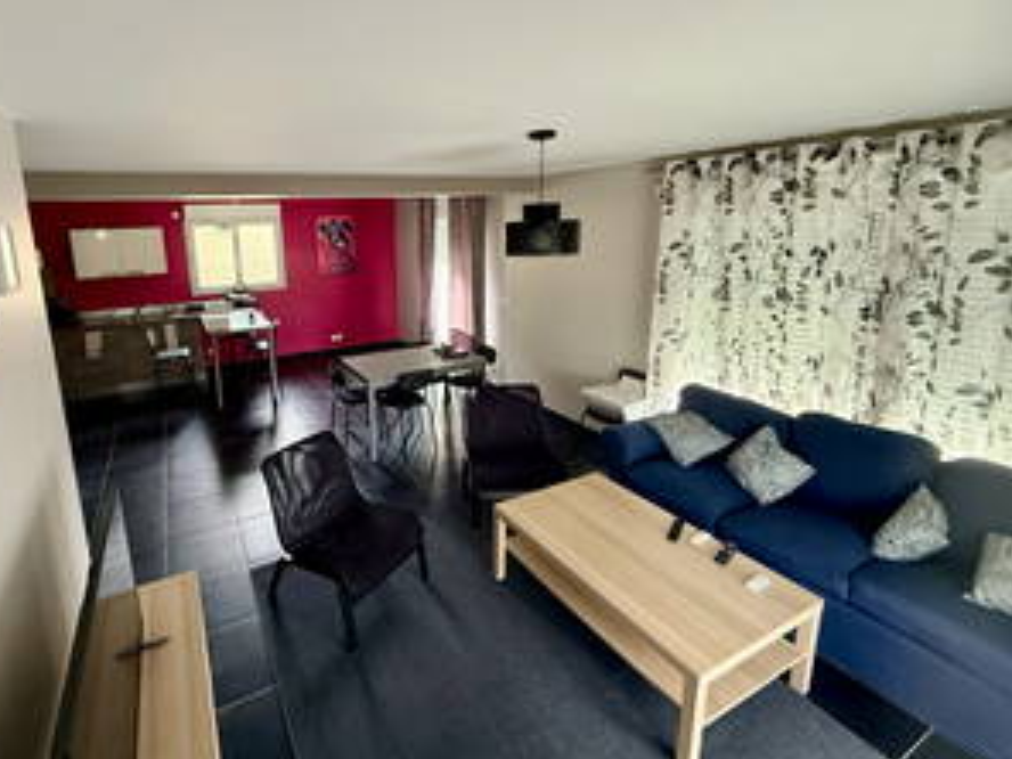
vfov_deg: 74.3
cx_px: 400
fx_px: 497
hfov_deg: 89.7
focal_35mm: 17
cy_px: 321
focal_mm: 2.22
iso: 320
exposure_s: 1/91
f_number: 2.2
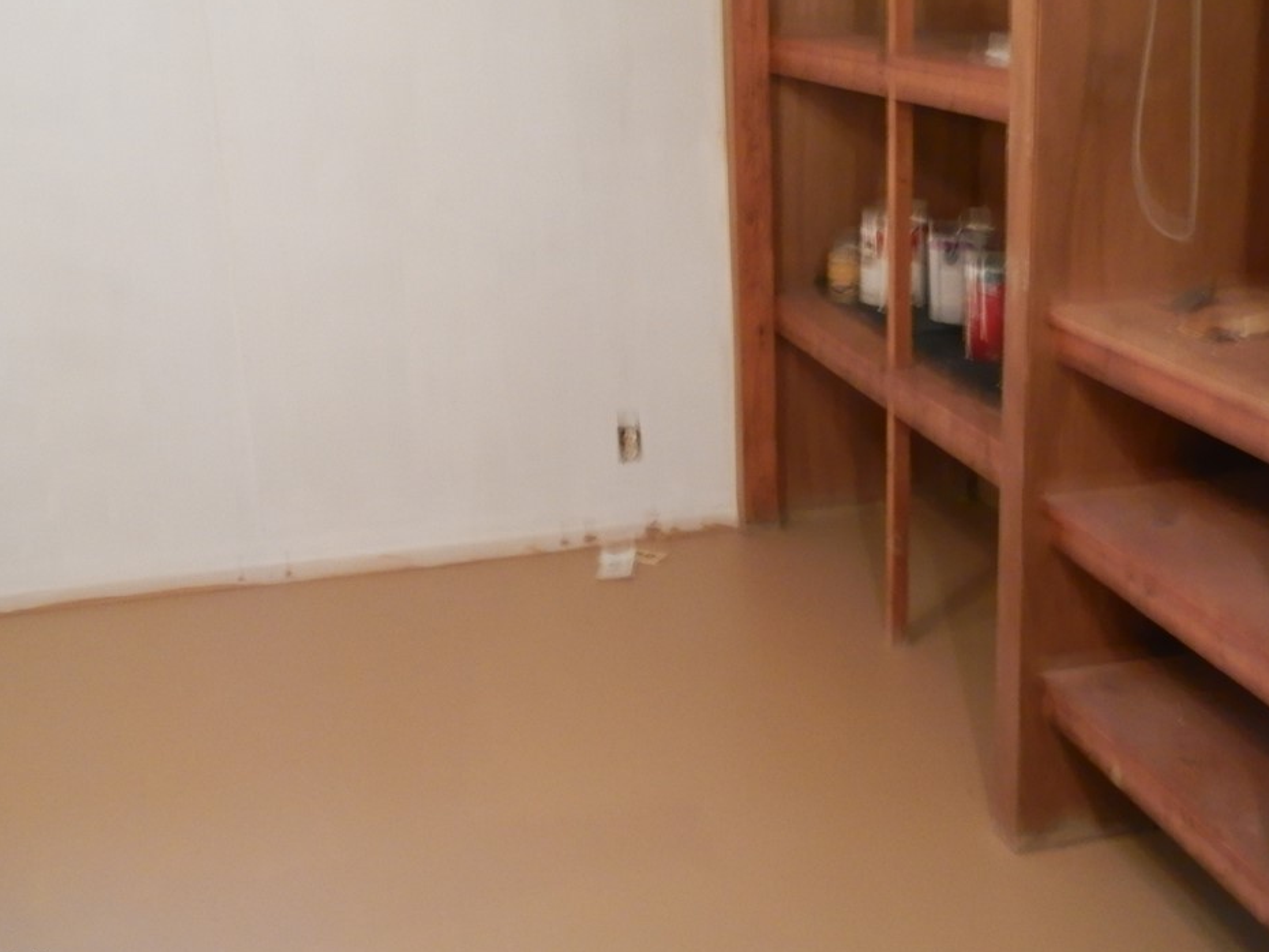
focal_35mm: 44
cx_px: 650
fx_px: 1613
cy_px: 466
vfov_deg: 32.9
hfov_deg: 42.9
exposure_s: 1/5
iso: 400
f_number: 3.5
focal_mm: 7.2
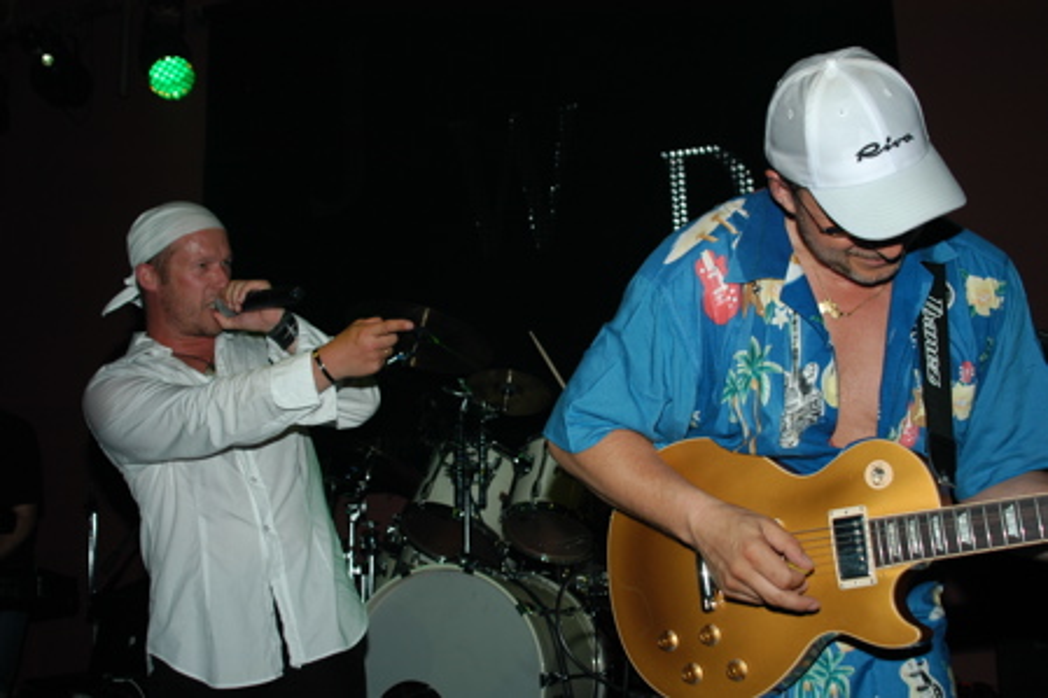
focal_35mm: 42
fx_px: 1222
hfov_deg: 46.4
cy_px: 349
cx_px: 524
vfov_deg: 31.9
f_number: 5.6
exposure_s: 1/100
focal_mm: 28
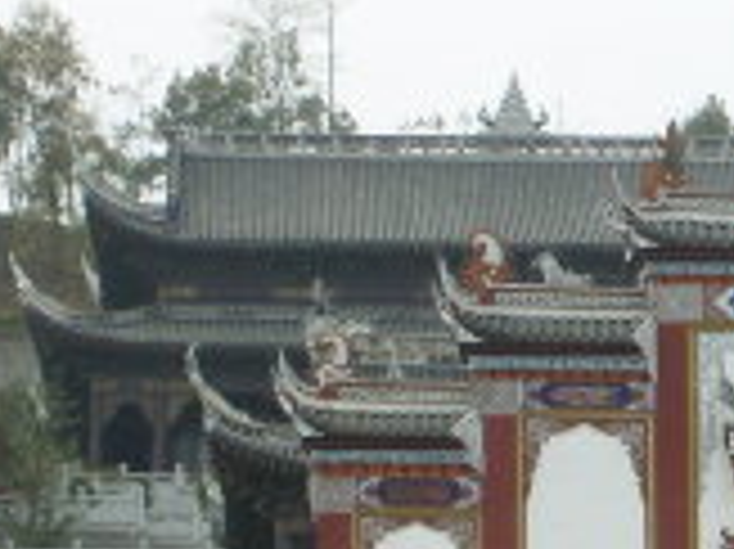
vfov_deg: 5.6
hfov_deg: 7.5
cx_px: 770
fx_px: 5573
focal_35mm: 263
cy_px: 353
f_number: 3.5
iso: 80
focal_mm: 12.8
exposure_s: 1/1000
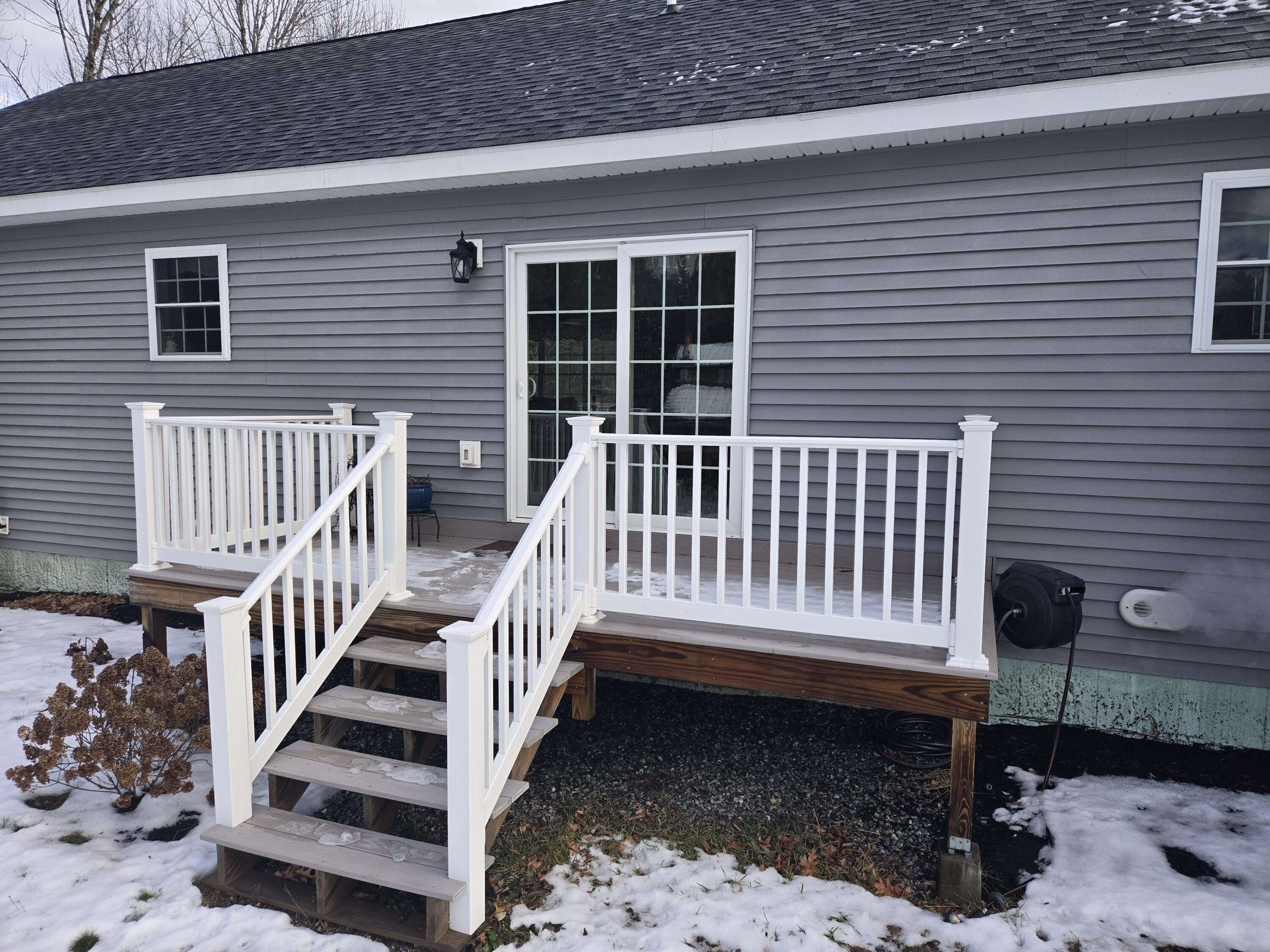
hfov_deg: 73.9
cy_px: 476
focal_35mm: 23
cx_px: 635
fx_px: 844
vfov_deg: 58.9
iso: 25
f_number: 1.8
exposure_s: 1/496
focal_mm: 5.4
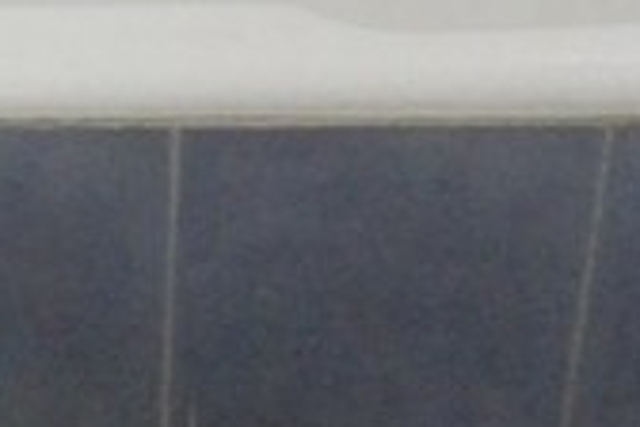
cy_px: -621
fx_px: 2844
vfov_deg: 7.9
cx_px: -8
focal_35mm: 160
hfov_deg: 12.7
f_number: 2
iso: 380
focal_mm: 3.68
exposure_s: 1/33
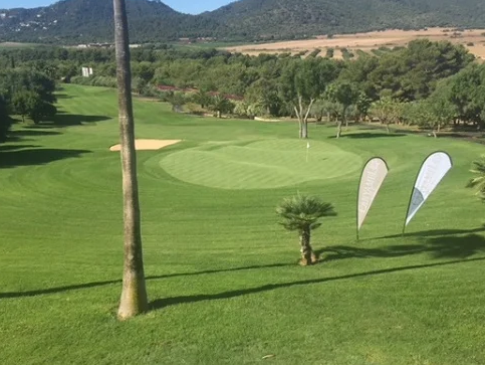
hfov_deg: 51.3
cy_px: 162
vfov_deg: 39.7
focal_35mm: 36
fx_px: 505
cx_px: 231
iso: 32
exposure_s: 1/1799
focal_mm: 4.15
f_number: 2.2
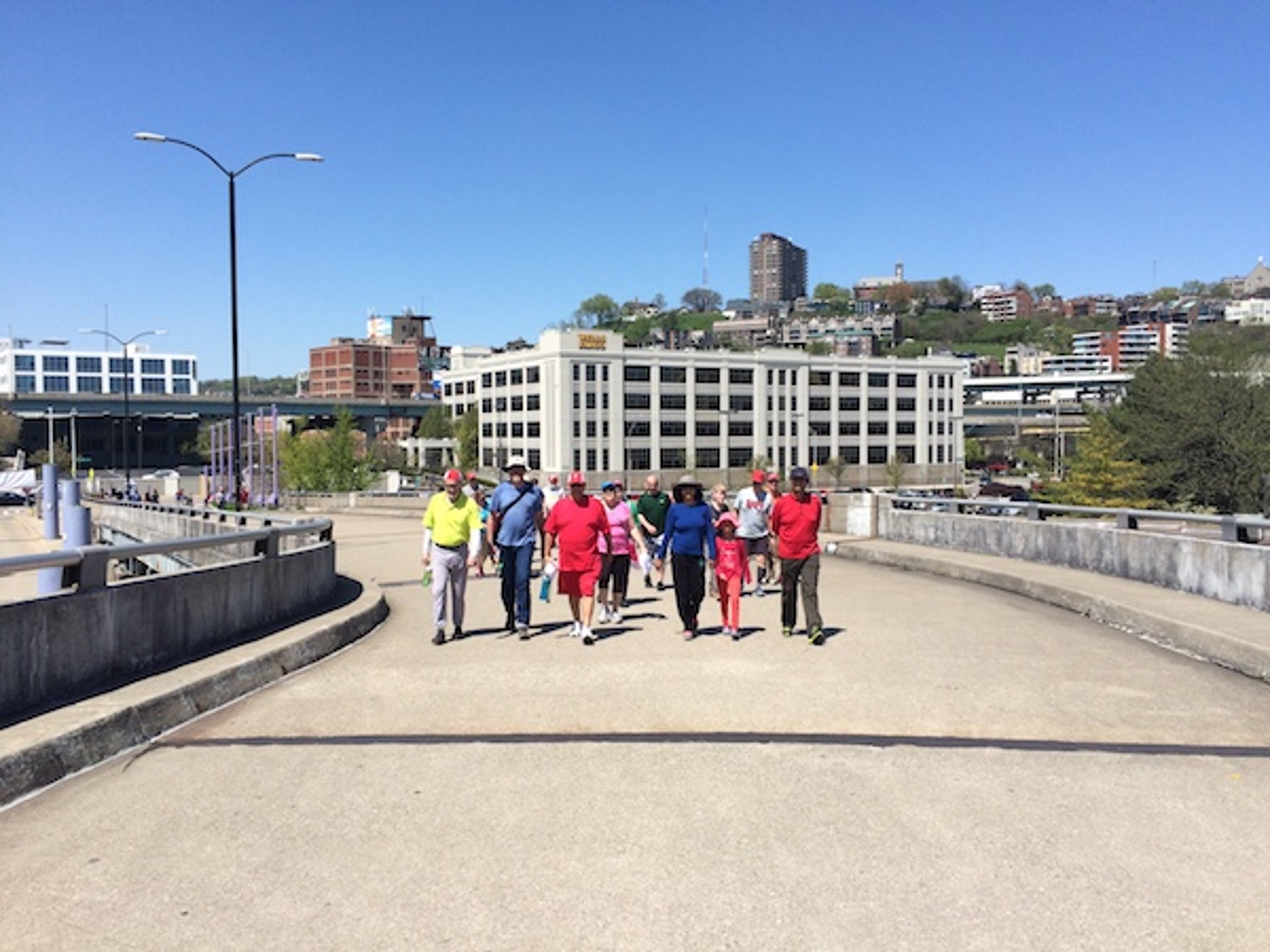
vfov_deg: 48.2
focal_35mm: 29
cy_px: 476
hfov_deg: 61.7
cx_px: 635
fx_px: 1064
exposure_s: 1/2564
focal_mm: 4.15
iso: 32
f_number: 2.2
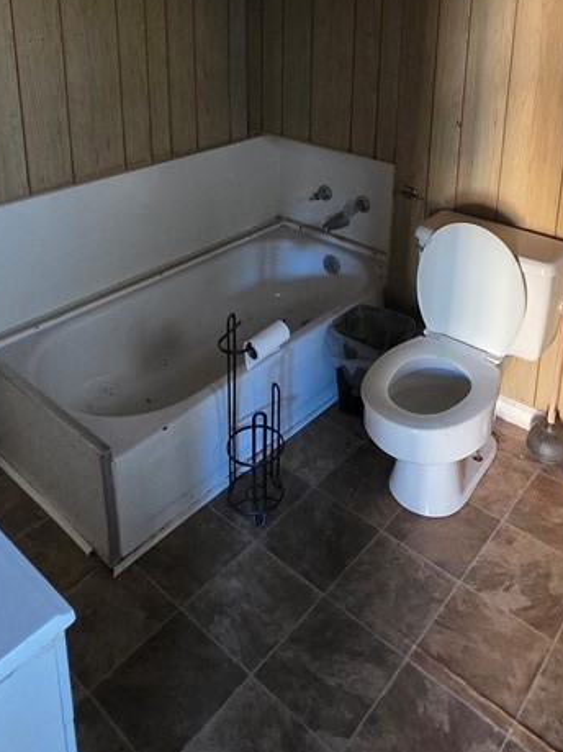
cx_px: 345
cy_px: 134
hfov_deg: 47.8
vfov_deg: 56.5
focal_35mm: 29
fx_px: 629
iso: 1000
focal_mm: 2.2
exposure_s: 1/40
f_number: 1.9
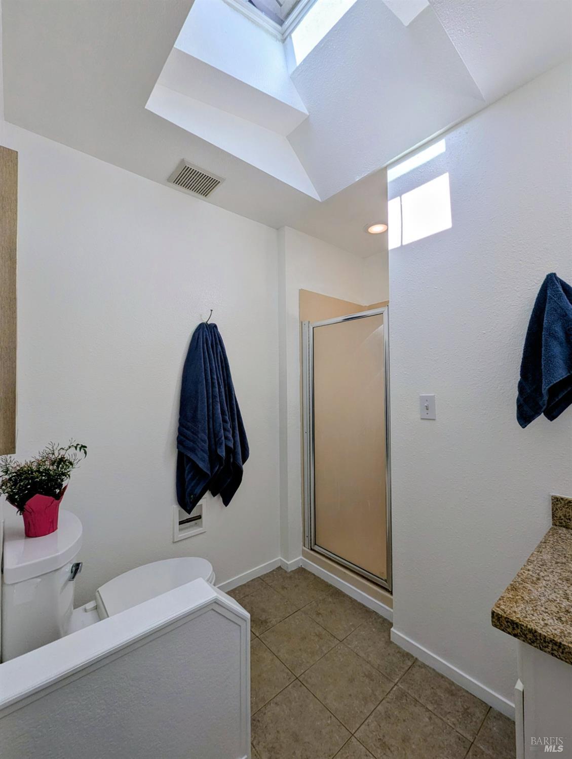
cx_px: 286
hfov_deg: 90.1
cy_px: 380
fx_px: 286
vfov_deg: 106.1
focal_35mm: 13
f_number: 2.2
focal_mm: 1.95
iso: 46
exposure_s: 1/405
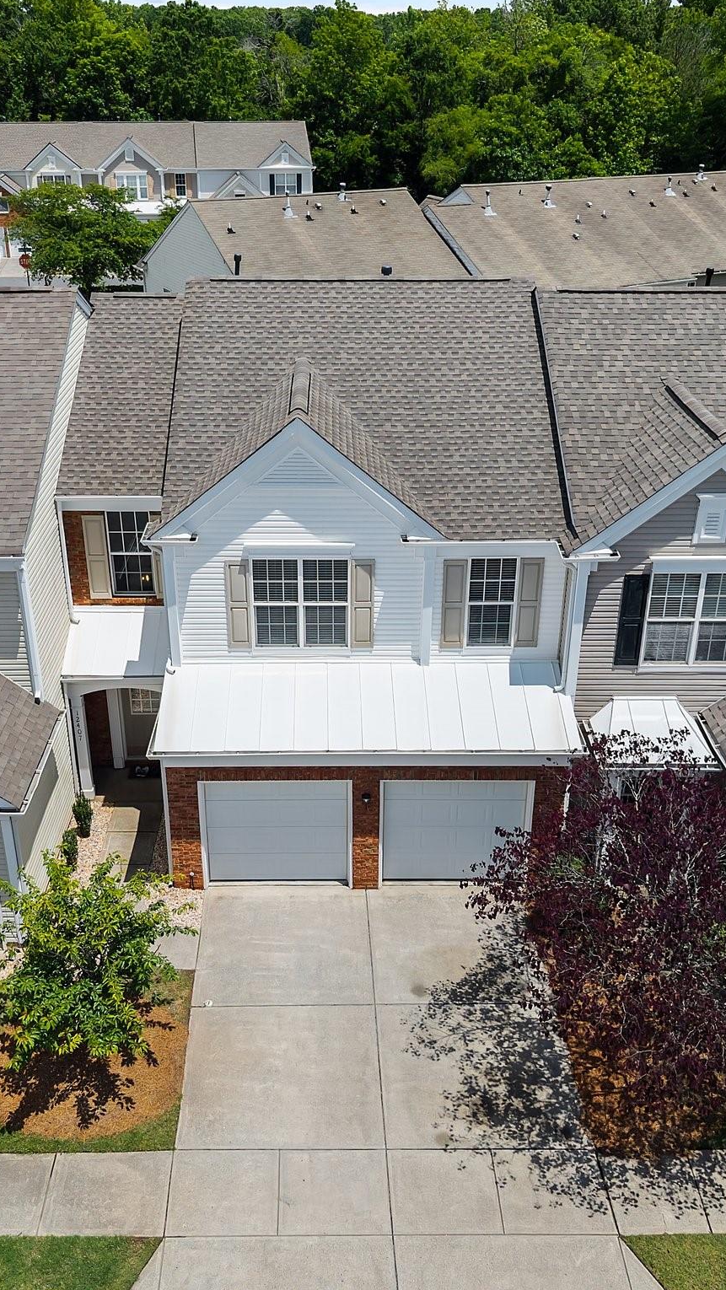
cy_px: 643
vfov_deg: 56.6
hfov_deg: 33.7
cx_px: 342
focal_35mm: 35
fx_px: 1197
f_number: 1.8
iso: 240
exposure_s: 1/6400
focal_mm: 8.67
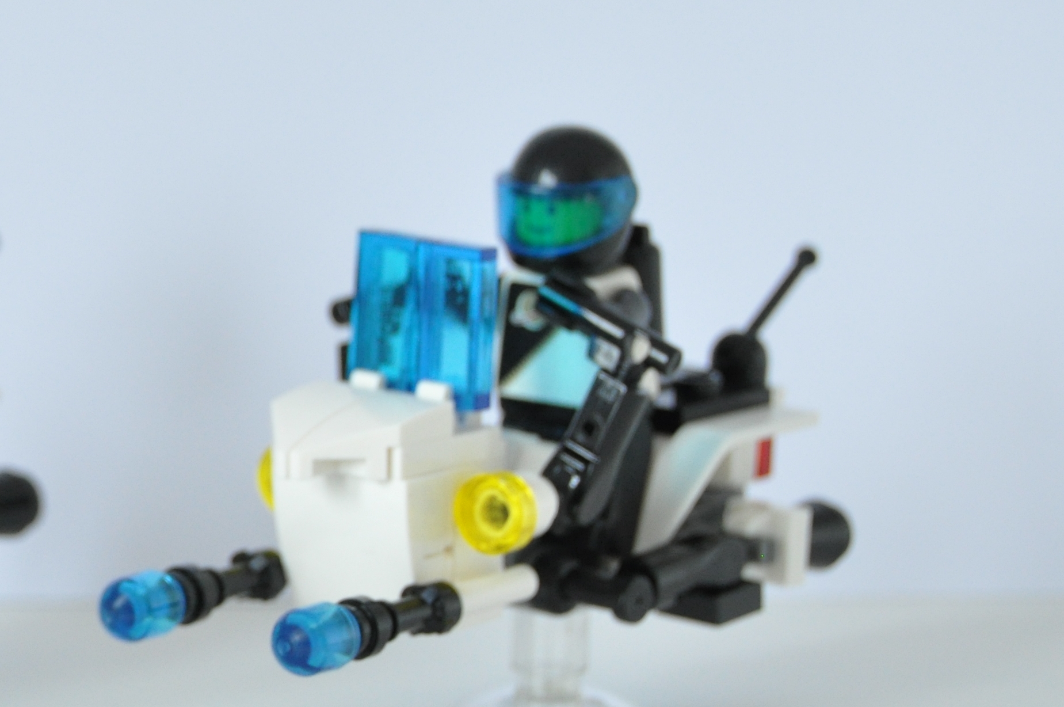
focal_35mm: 167
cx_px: -138
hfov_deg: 12.1
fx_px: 4930
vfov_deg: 8.2
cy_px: 332
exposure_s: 1/3
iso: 800
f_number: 5.3
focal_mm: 48
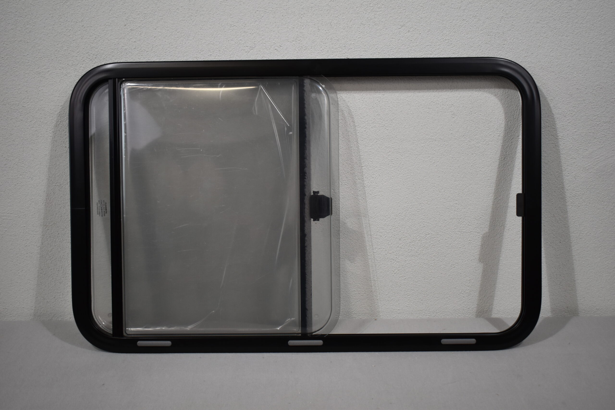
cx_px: 308
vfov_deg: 30.9
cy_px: 205
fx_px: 743
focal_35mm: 44
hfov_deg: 45.0
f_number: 4.2
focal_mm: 29
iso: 500
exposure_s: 1/250
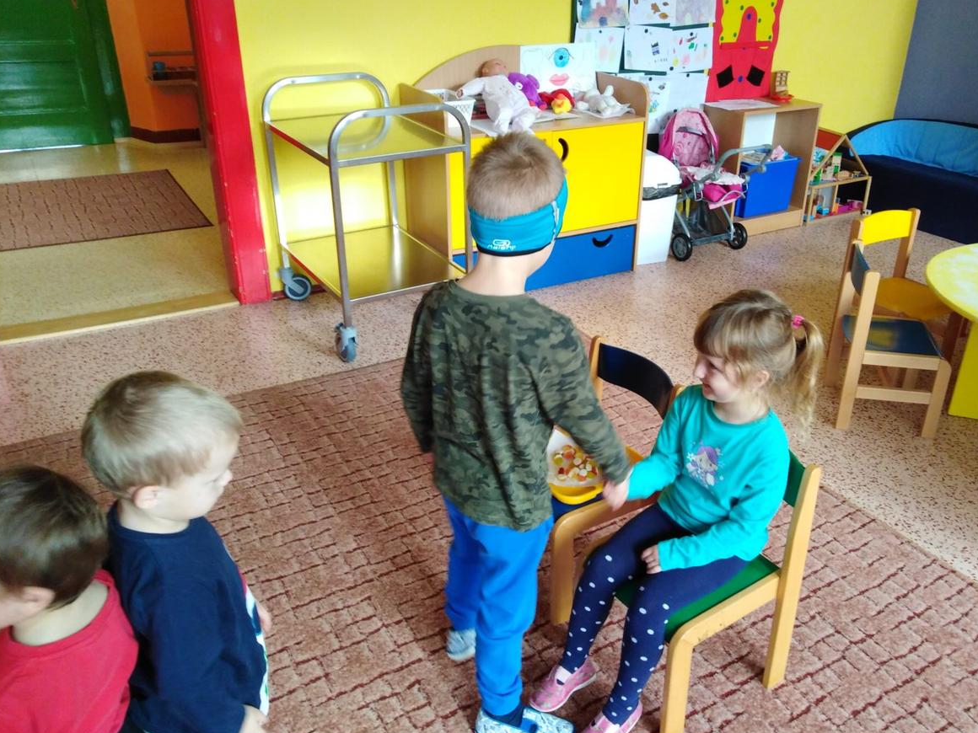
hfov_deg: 59.7
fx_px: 848
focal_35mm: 30
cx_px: 560
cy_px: 369
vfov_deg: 46.8
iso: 236
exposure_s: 1/33.3
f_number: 2.2
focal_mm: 3.46
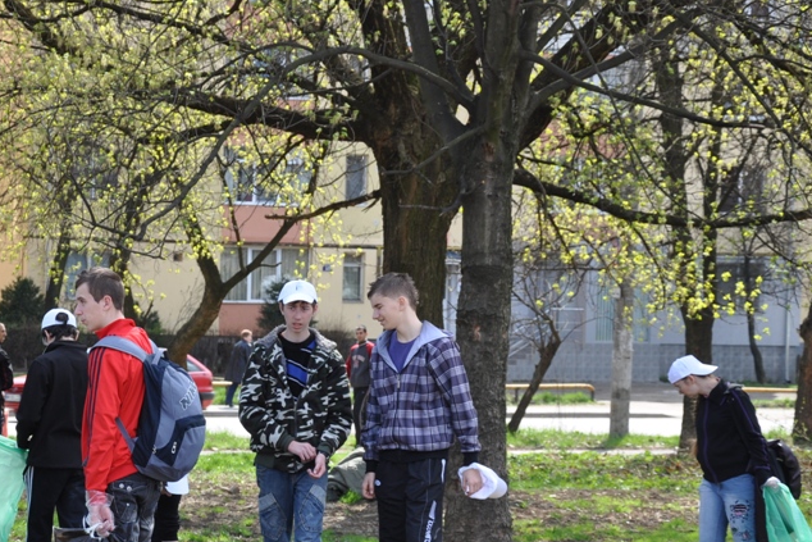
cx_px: 187
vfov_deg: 11.3
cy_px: 382
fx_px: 2730
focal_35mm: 121
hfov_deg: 16.8
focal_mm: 50
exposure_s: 1/200
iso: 200
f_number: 7.1
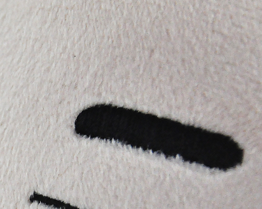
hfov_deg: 6.5
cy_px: 245
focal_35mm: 297
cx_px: -65
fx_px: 2302
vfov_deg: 5.2
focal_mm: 70
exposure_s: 1/400
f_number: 5.3
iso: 3200
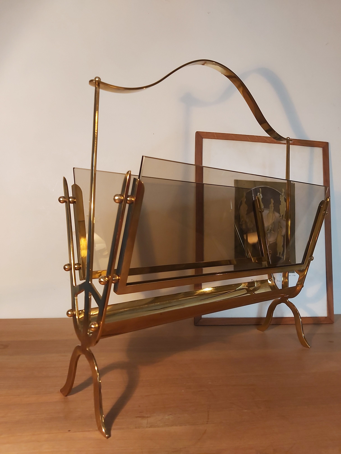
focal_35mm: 26
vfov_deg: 67.3
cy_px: 227
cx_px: 170
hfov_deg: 53.1
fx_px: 341
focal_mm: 3.92
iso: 160
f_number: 1.7
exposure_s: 1/50
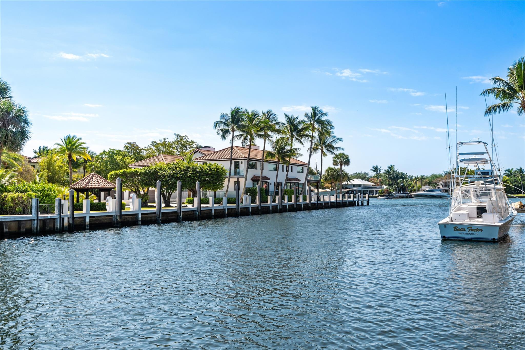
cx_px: 262
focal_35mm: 35
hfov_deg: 54.4
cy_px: 175
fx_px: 510
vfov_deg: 37.9
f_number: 8
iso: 250
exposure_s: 1/1000
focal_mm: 35
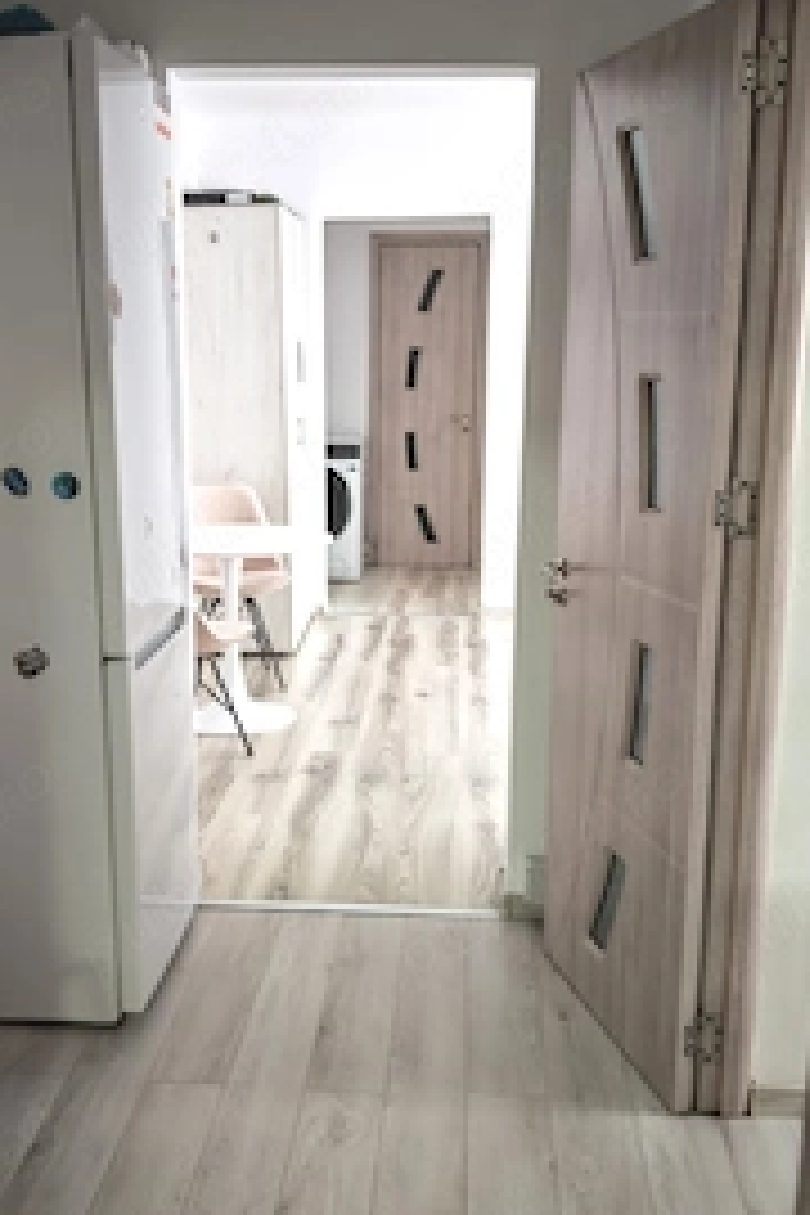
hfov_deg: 35.9
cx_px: 382
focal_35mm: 37
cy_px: 598
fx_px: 1249
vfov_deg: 51.9
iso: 500
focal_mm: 6.83
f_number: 1.4
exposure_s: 1/17
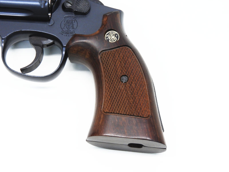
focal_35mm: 80
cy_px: 86
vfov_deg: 18.4
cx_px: 114
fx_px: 529
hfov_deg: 24.4
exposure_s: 1/40
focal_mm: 14.3
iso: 200
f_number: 5
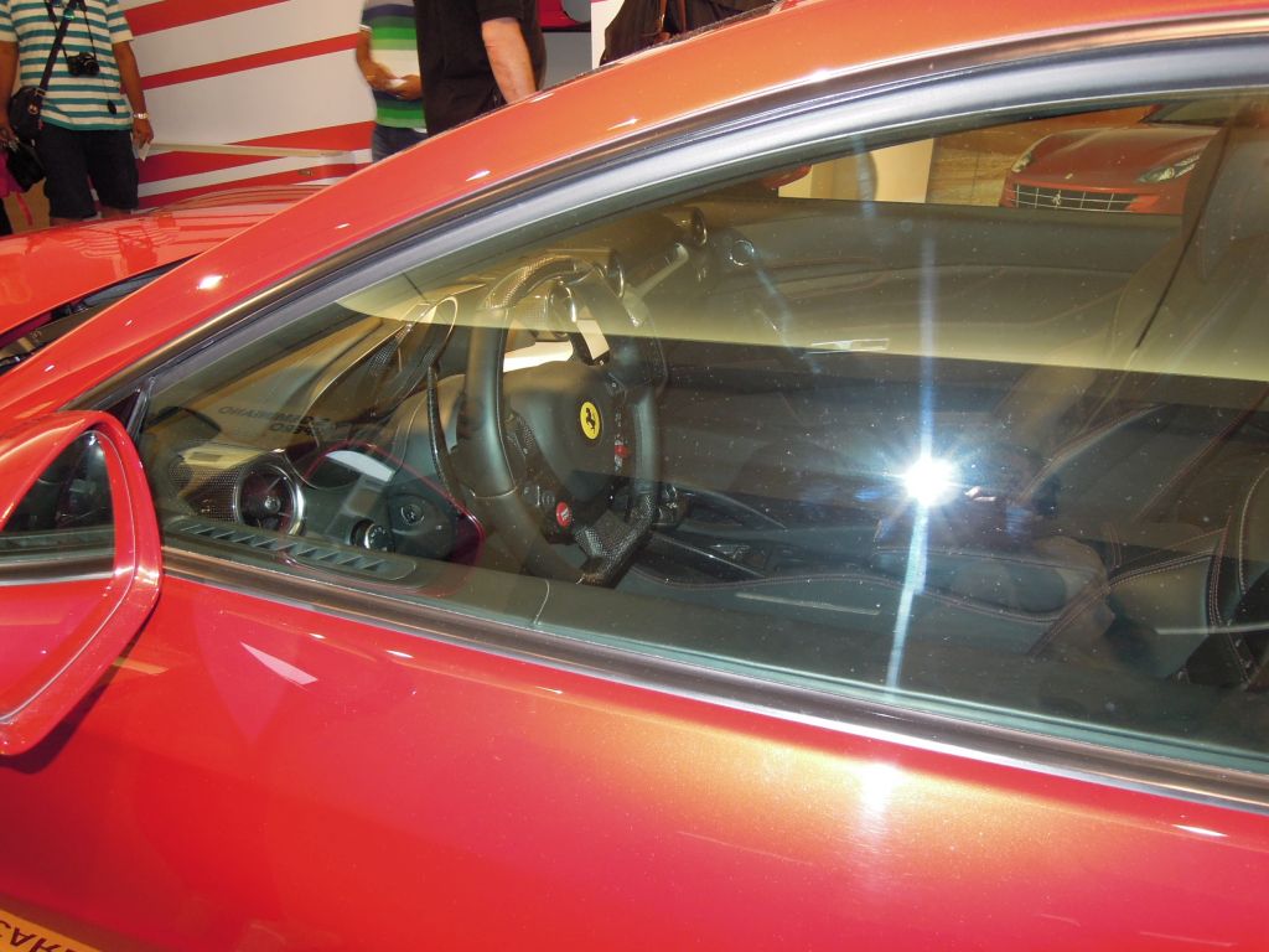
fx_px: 880
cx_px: 634
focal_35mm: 24
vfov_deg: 56.8
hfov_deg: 71.6
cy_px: 476
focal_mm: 4.3
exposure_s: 1/30
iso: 200
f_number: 2.8
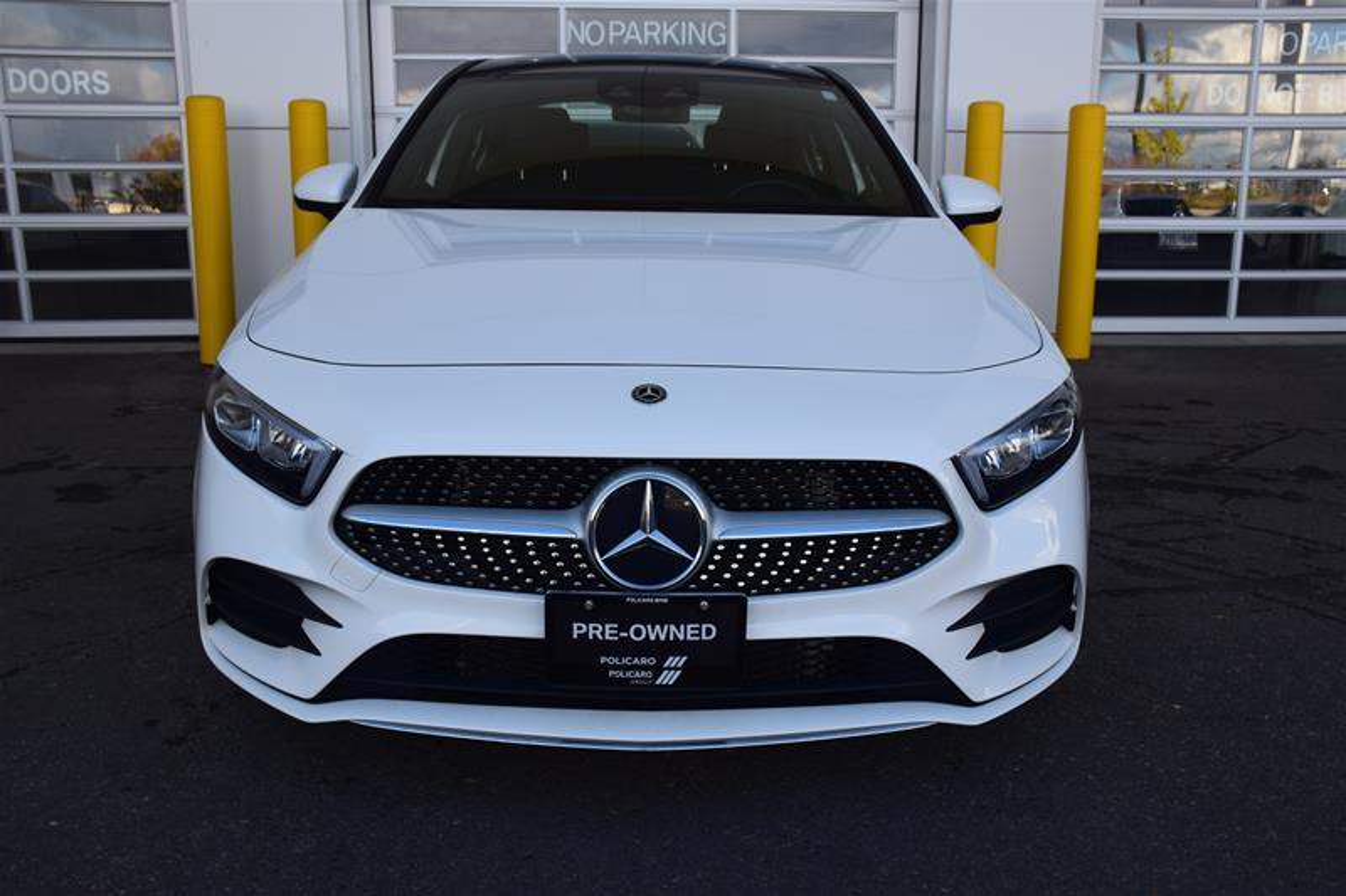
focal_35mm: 34
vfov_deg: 38.3
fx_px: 1290
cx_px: 673
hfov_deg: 55.1
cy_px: 448
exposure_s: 1/200
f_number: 10
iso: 400
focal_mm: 23
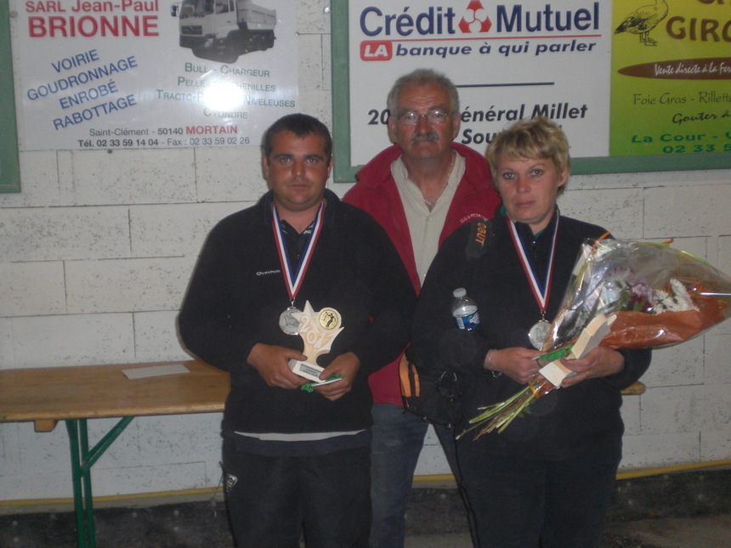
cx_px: 366
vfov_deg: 28.6
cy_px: 274
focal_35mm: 51
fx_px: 1077
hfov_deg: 37.5
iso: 200
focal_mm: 8.44
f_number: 3.6
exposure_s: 1/60
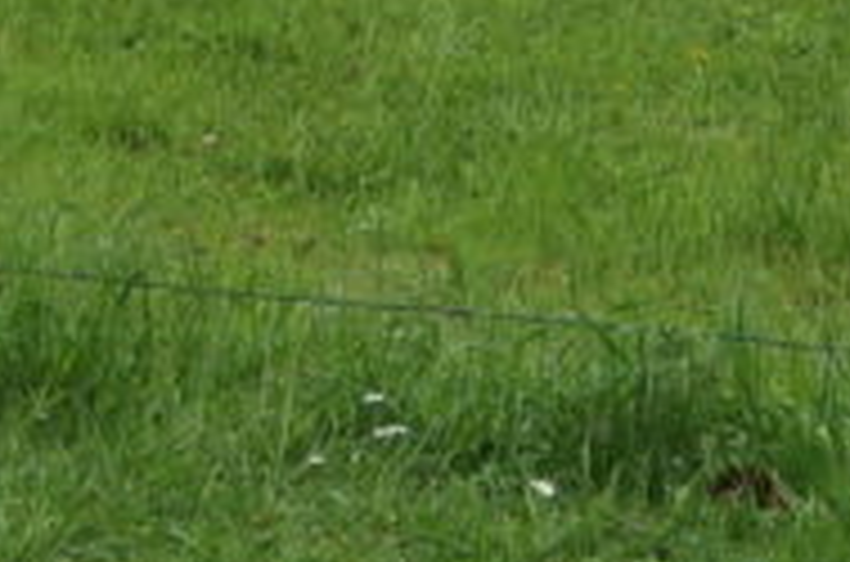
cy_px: -1344
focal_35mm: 244
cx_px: -805
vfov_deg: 5.2
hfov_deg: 8.1
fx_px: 5747
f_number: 8
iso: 200
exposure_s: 1/250
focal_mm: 24
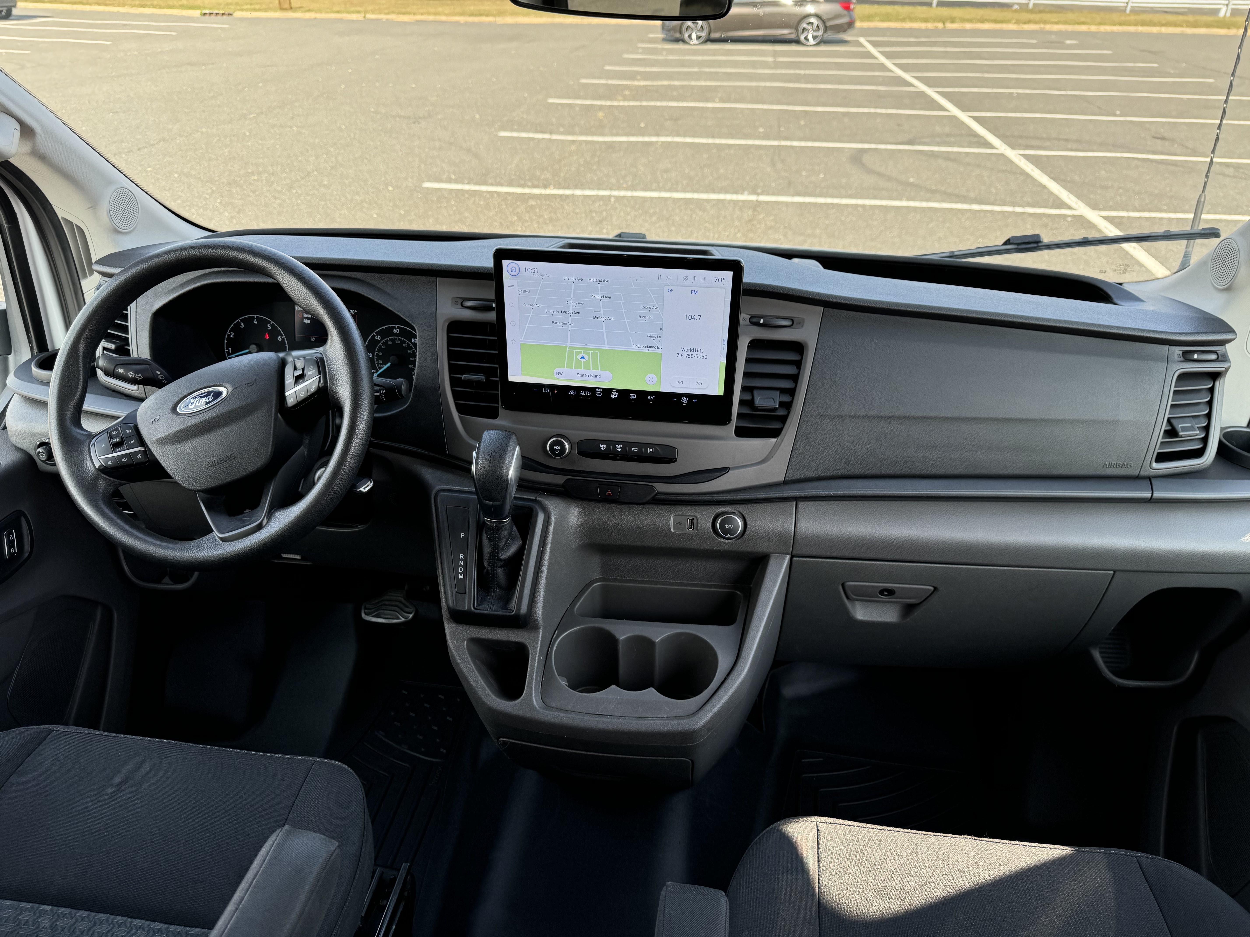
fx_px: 867
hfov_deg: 71.6
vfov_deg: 56.8
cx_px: 625
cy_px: 468
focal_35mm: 24
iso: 80
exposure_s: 1/345
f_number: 1.78
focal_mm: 6.76
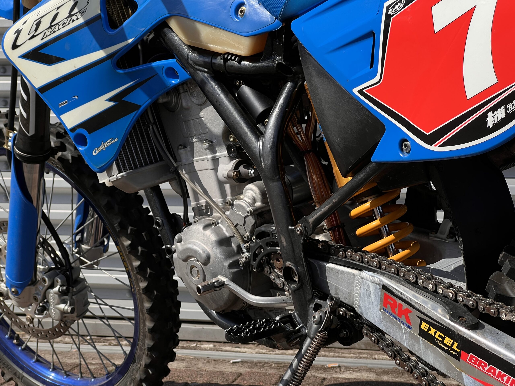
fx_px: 1146
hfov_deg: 25.3
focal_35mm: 77
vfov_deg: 19.1
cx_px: 258
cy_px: 193
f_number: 2.8
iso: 32
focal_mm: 9
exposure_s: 1/774
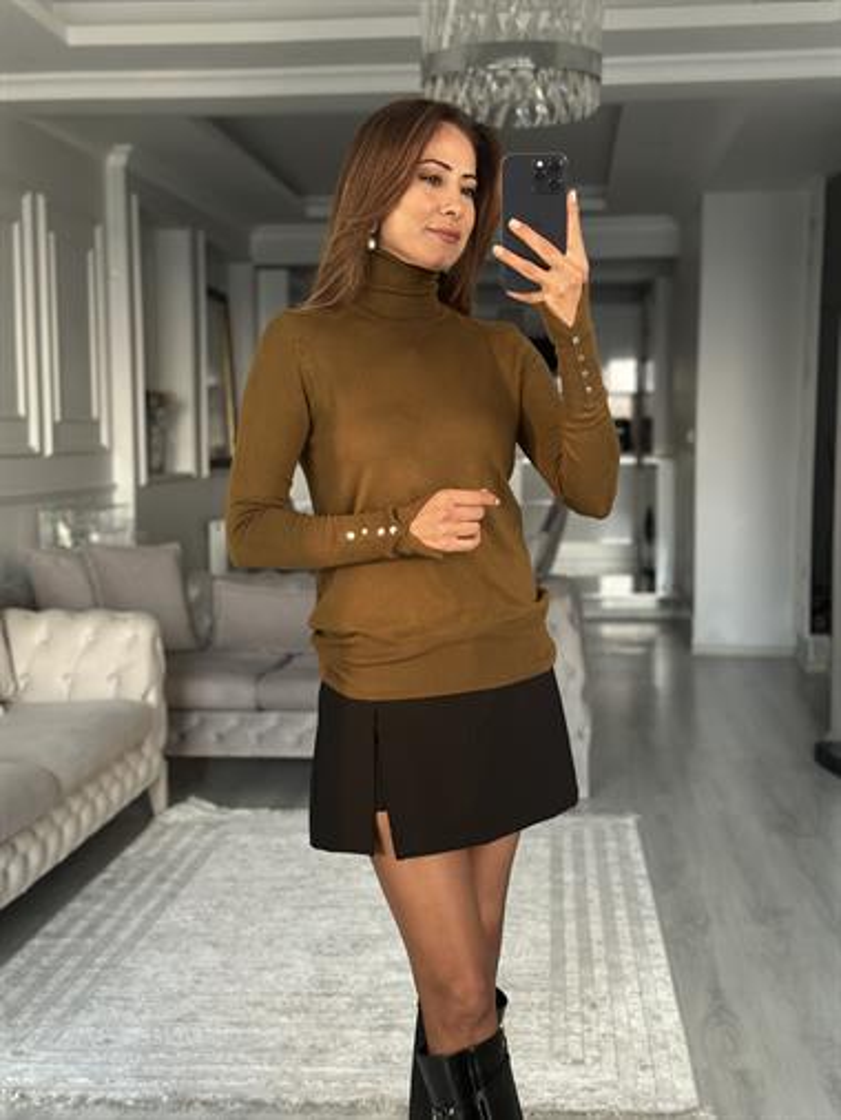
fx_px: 1554
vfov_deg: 39.6
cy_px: 560
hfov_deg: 30.3
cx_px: 420
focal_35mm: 48
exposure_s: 1/60
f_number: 1.78
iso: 250
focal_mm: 6.86
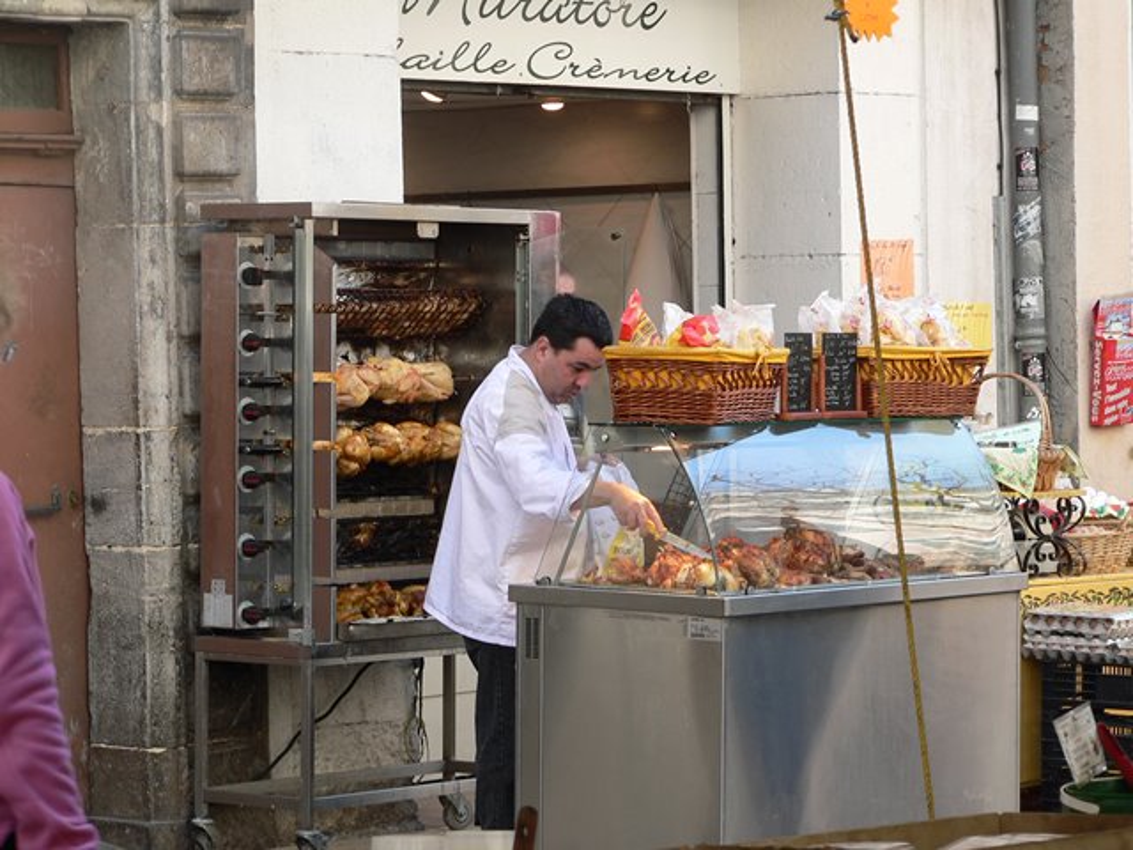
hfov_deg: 15.3
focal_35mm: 129
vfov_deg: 11.5
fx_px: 4222
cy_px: 425
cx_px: 566
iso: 64
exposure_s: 1/100
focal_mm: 22.1
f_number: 3.6
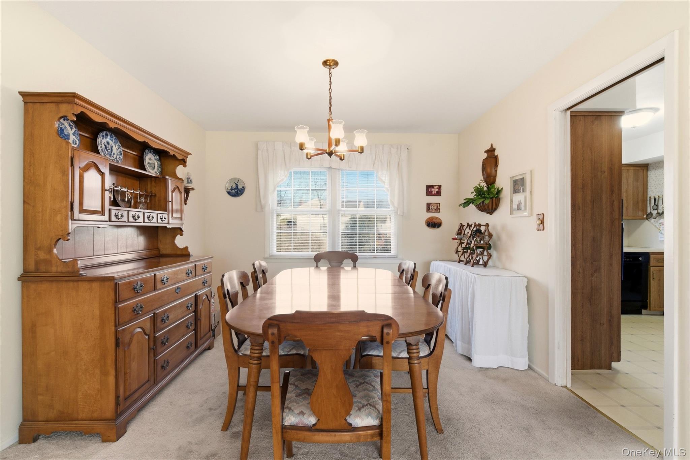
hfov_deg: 96.7
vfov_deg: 73.7
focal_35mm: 16
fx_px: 307
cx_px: 345
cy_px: 230
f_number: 9
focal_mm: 16
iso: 250
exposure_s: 1/40
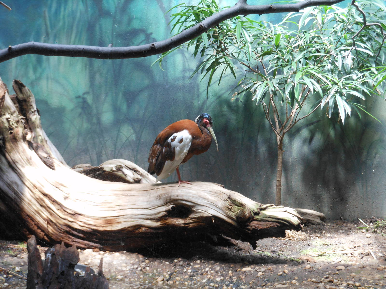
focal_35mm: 63
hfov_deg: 30.7
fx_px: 703
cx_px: 193
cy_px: 144
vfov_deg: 23.3
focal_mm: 11.2
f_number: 5
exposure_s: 1/30
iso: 160
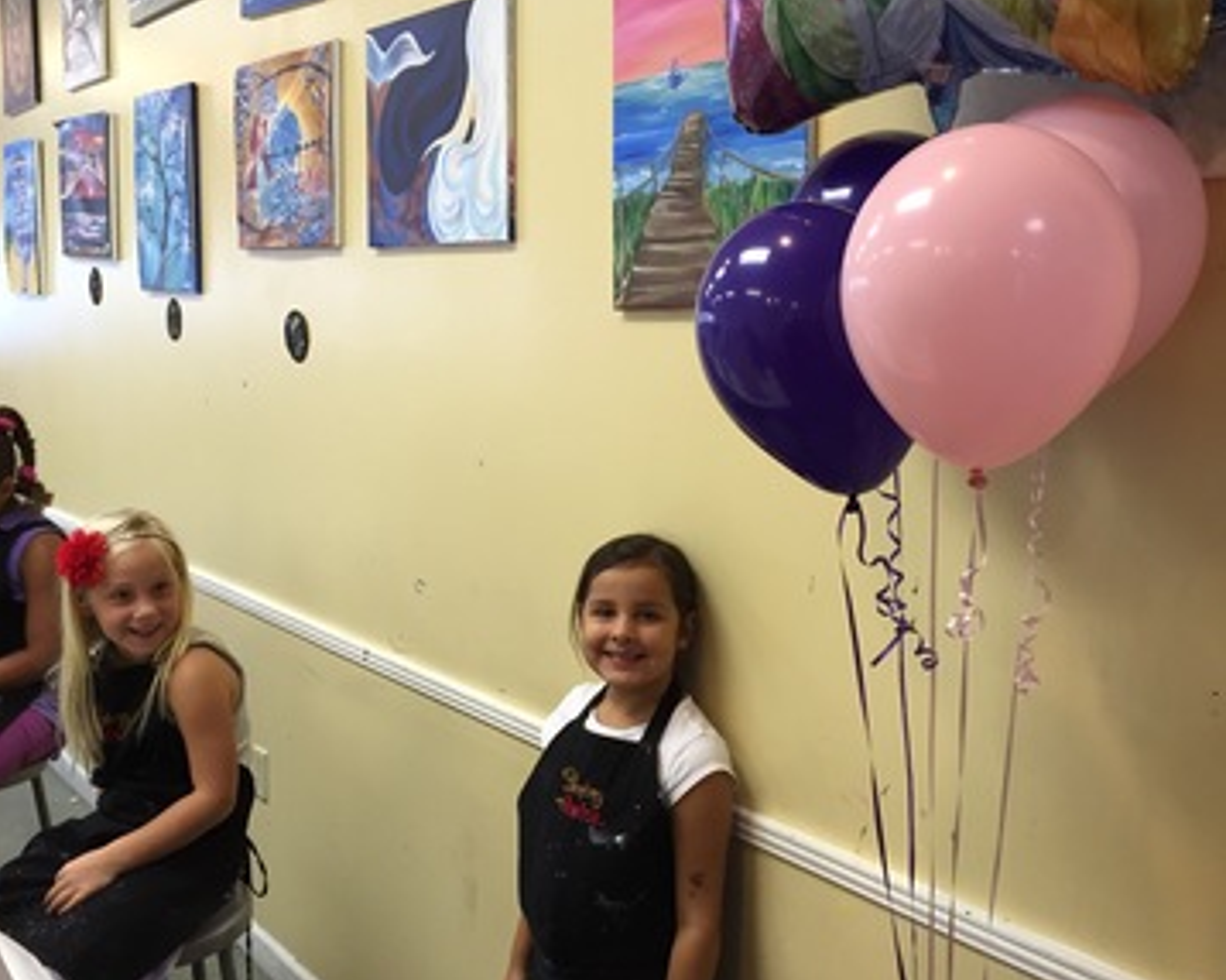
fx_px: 1378
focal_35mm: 38
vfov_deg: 39.1
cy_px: 466
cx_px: 613
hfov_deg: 48.0
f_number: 2.2
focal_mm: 4.15
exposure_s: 1/30
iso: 64
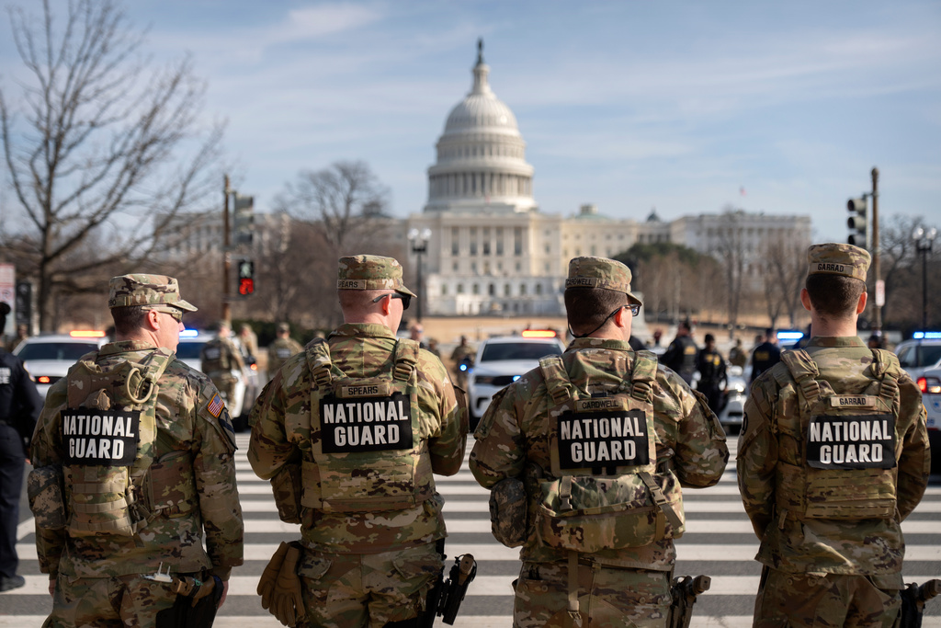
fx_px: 1438
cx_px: 470
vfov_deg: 24.6
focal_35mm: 55
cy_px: 314
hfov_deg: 36.2
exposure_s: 1/3200
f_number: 2.8
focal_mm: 55
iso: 250
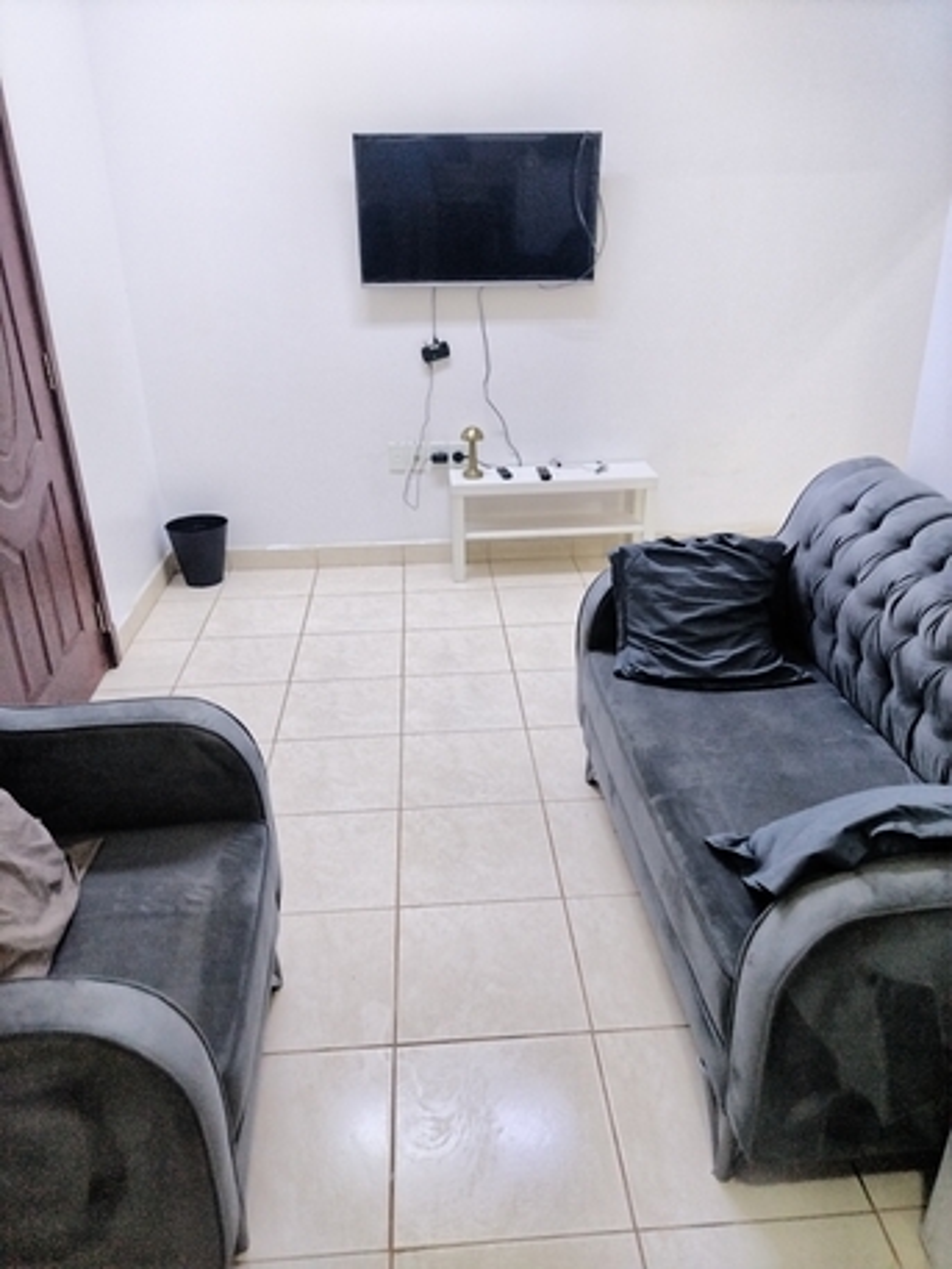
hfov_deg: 53.1
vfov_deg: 67.3
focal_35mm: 26
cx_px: 476
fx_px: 953
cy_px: 634
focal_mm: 4.7
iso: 7000
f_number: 1.8
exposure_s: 1/95.7
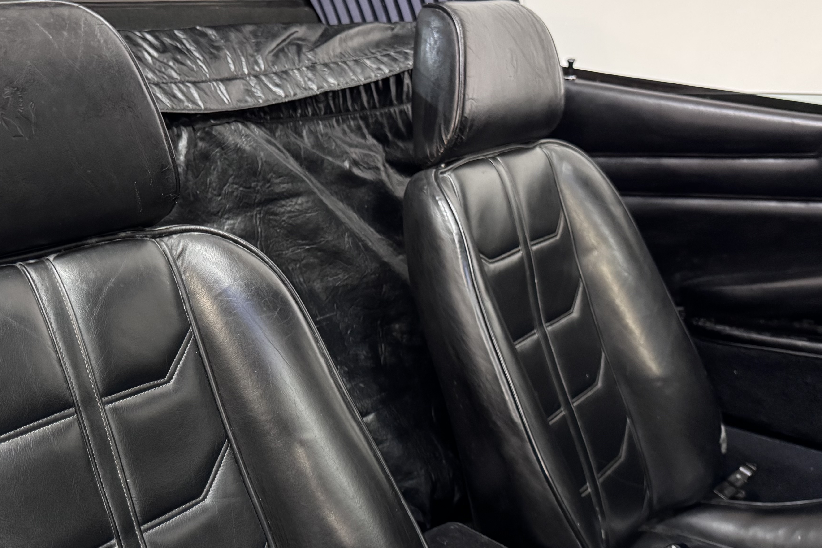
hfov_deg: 46.3
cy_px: 383
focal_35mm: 41
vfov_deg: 32.2
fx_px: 936
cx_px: 246
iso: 1000
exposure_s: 1/25
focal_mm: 6.76
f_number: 1.78
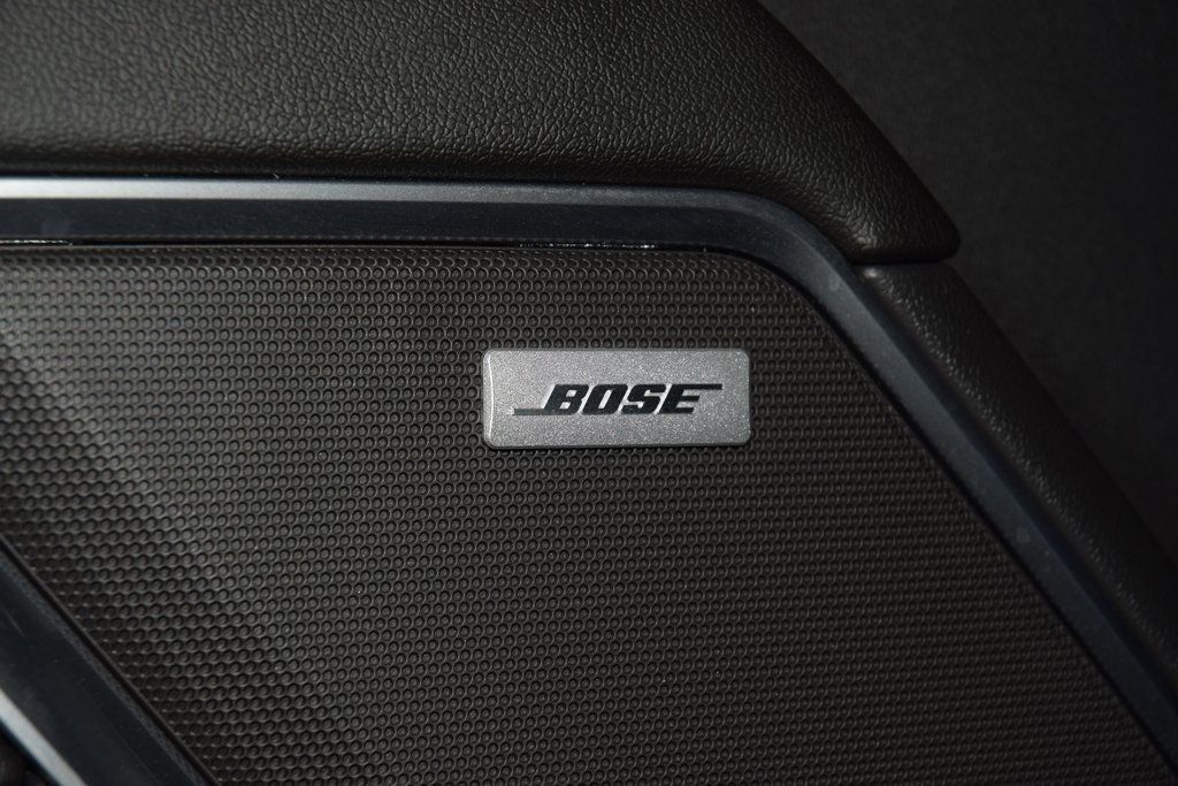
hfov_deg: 19.5
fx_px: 3436
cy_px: 393
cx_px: 589
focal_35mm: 105
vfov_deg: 13.0
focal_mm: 70
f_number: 8
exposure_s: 1/125
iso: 100
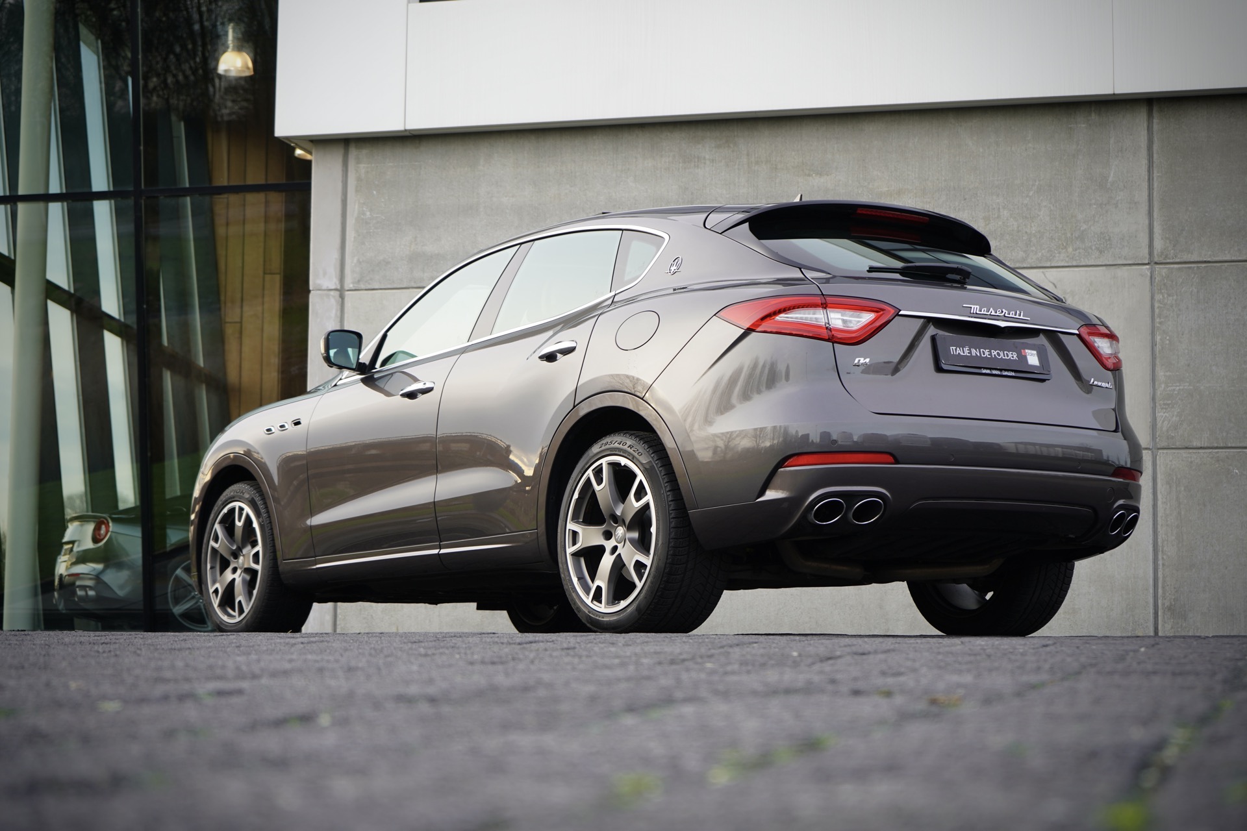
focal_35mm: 67
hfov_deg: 30.1
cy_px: 416
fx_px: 2321
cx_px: 624
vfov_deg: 20.3
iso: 125
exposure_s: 1/80
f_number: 5.6
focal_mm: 67
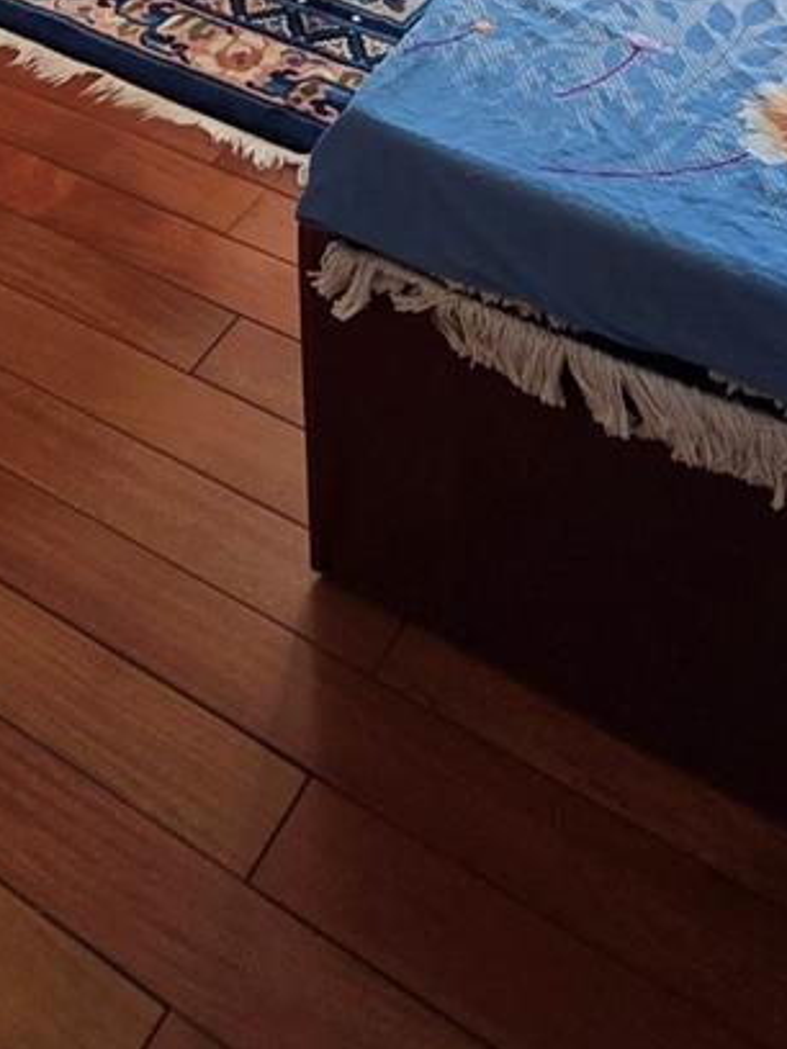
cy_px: -468
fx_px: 1485
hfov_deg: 29.5
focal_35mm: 49
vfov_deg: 28.1
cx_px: 260
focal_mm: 2.2
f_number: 2.2
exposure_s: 1/60
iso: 80
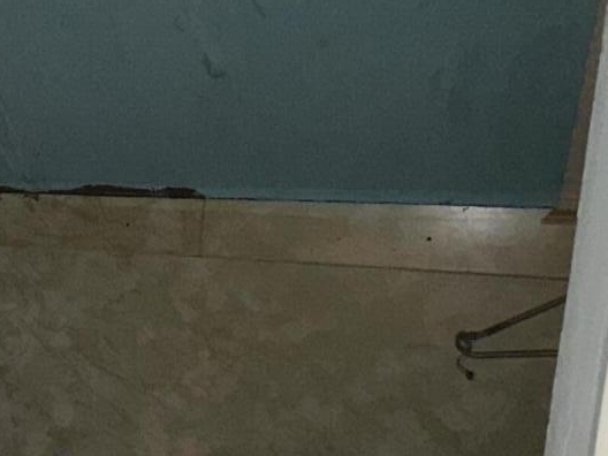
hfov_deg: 29.6
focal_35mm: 53
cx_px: -168
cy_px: 326
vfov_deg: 27.3
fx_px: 931
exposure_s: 1/60
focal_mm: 2.22
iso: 64
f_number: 2.2
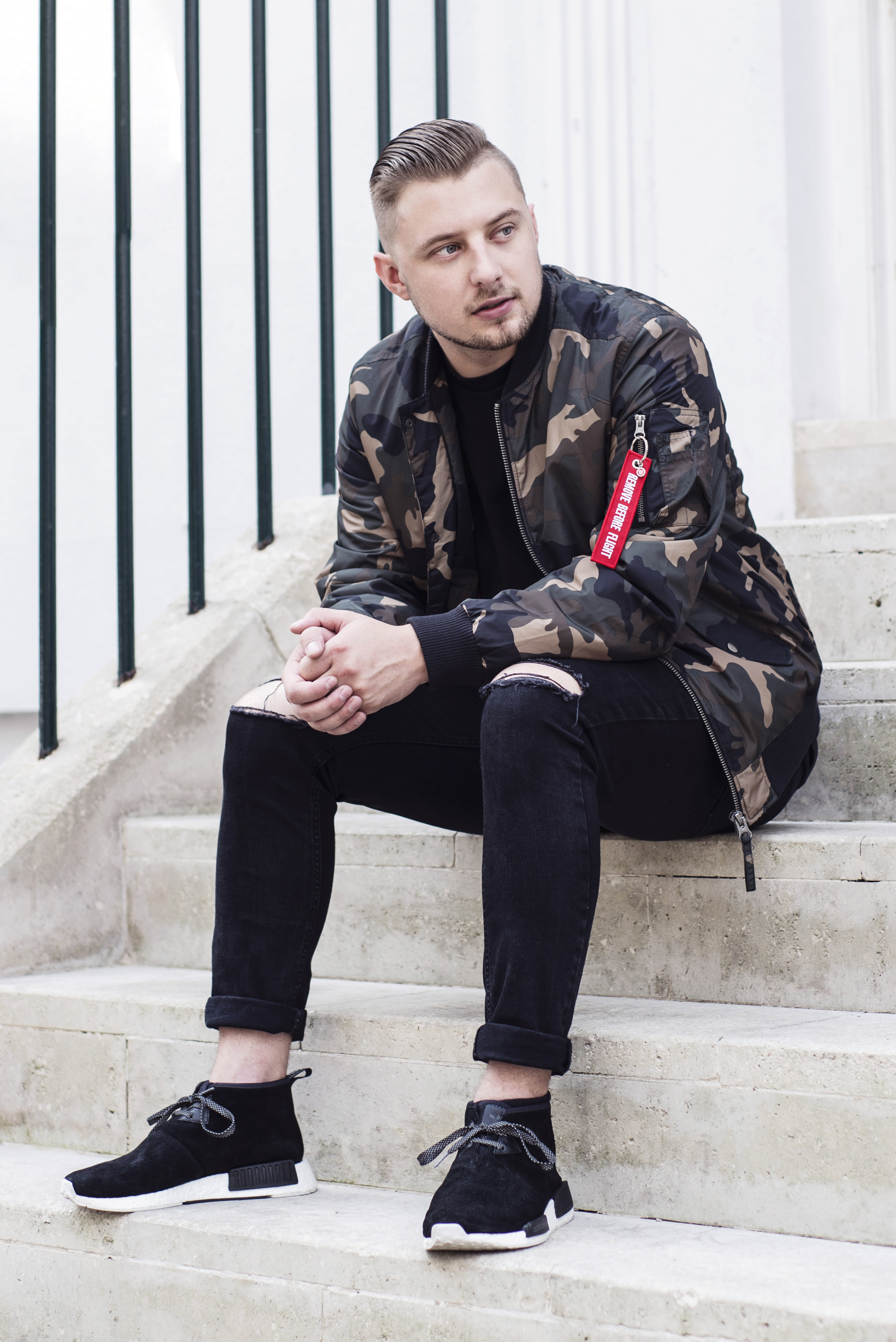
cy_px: 671
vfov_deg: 39.6
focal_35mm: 50
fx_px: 1865
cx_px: 448
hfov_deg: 27.0
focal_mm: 50
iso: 100
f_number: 2.8
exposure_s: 1/250
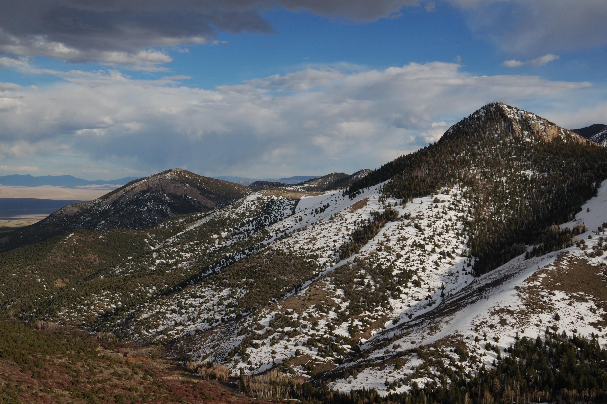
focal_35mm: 36
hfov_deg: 53.2
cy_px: 202
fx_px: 606
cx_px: 304
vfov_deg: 36.8
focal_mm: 24
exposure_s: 1/160
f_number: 16
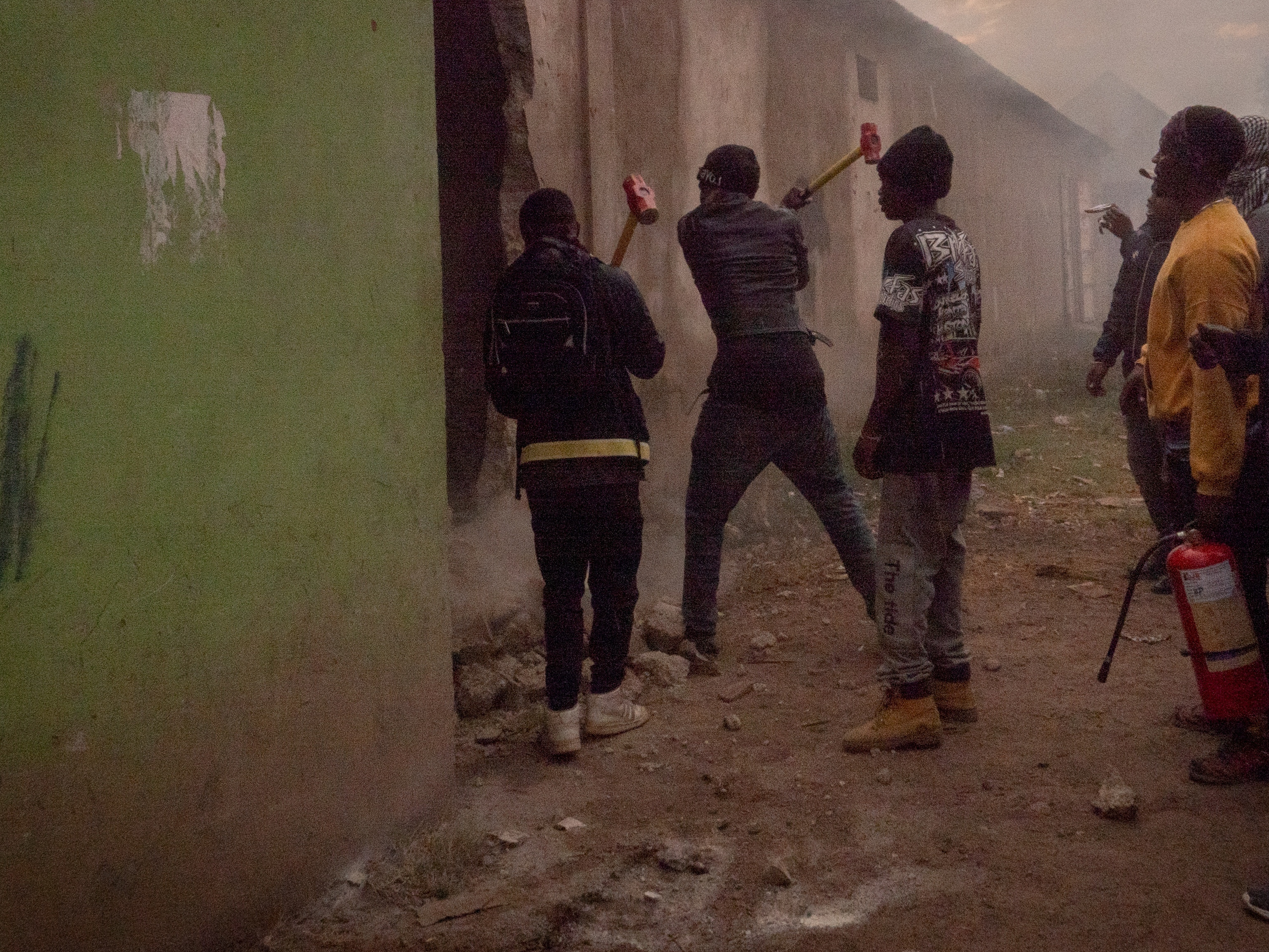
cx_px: 677
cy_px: 256
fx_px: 1356
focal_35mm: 37
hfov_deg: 50.1
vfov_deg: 37.8
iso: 200
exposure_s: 1/500
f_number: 16
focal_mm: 10.9
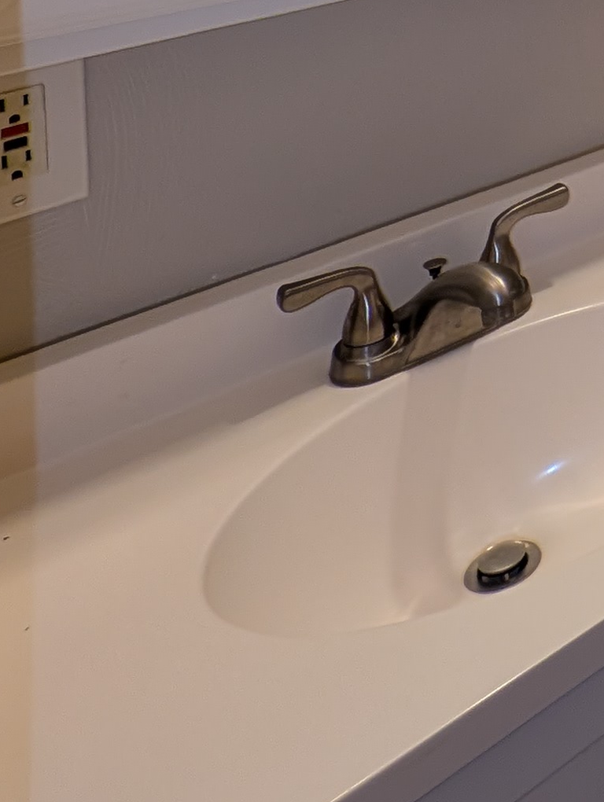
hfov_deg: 19.6
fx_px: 1114
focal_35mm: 48
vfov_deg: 28.7
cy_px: -341
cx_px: 1165
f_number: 1.95
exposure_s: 1/40
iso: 68
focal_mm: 2.23
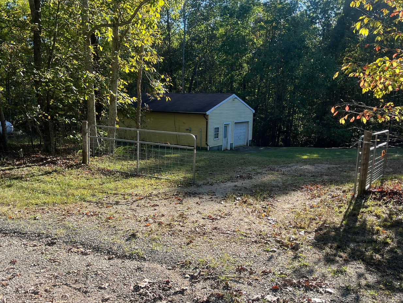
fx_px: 373
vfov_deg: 44.1
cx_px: 205
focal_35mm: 32
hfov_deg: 56.8
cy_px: 170
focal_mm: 5.1
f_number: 1.6
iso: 50
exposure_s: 1/898
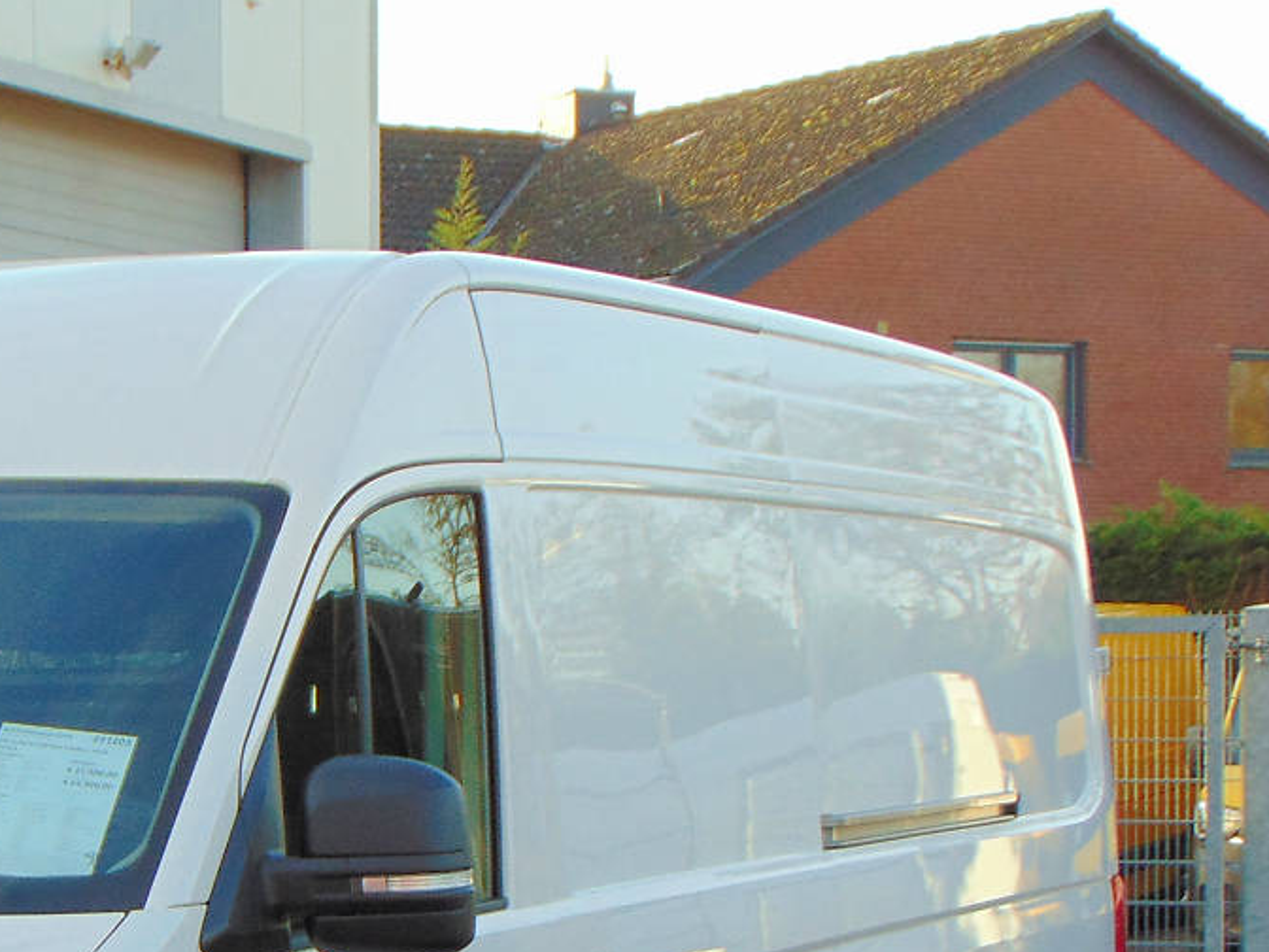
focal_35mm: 119
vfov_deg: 12.3
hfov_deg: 16.2
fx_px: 4362
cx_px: -13
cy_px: 961
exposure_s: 1/250
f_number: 3.5
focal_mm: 9
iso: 80
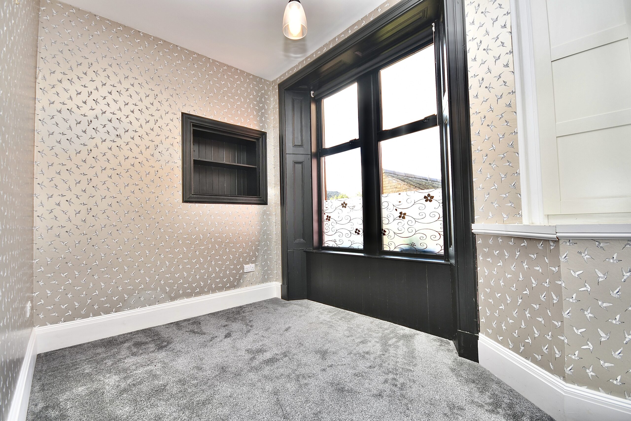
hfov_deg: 100.4
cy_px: 210
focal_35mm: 15
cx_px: 316
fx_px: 263
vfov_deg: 77.3
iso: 200
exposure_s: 1/80
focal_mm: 10
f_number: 4.5
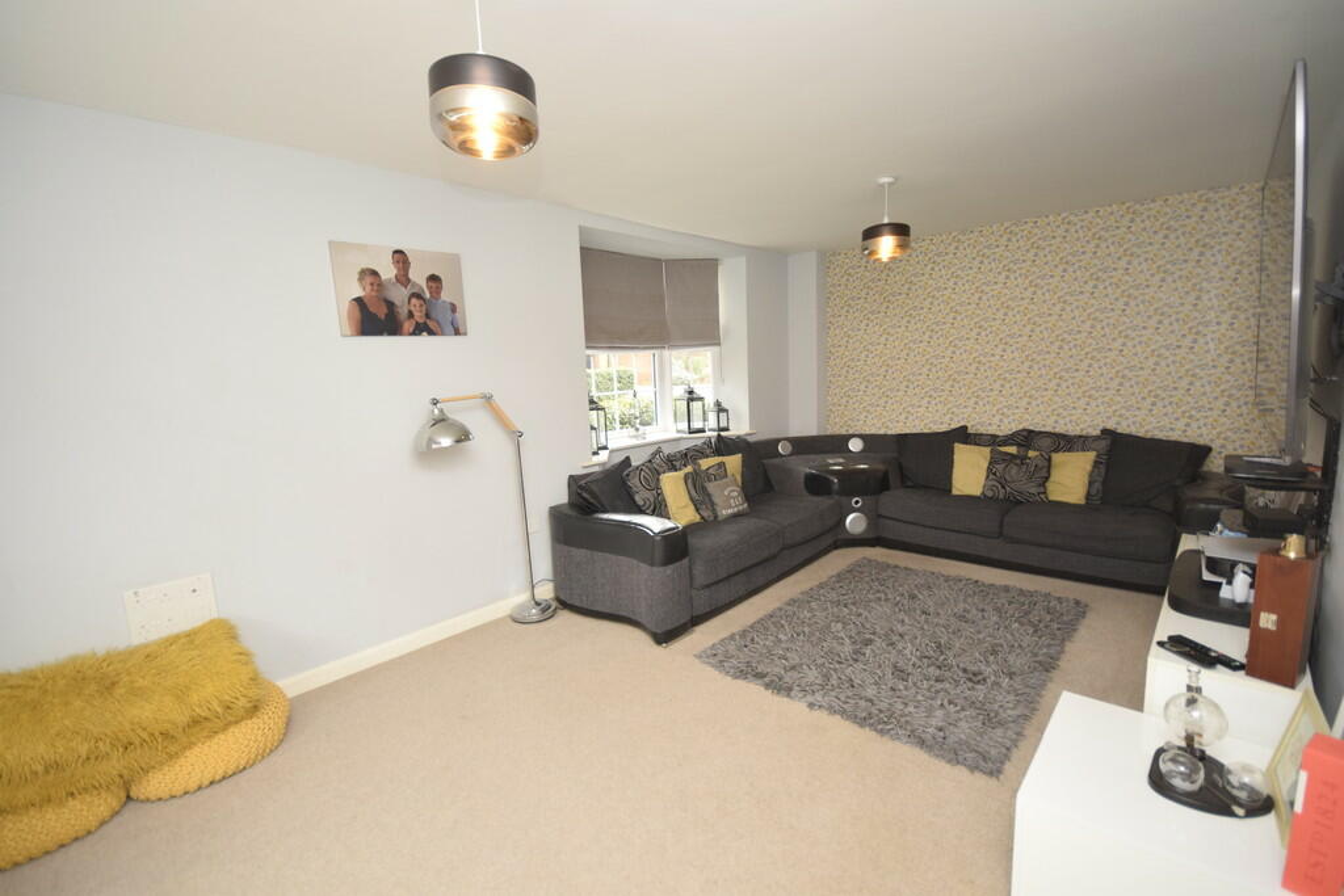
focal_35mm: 15
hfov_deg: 100.4
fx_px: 560
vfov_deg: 77.3
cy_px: 448
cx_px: 672
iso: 800
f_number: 4
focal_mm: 10
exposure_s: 1/60
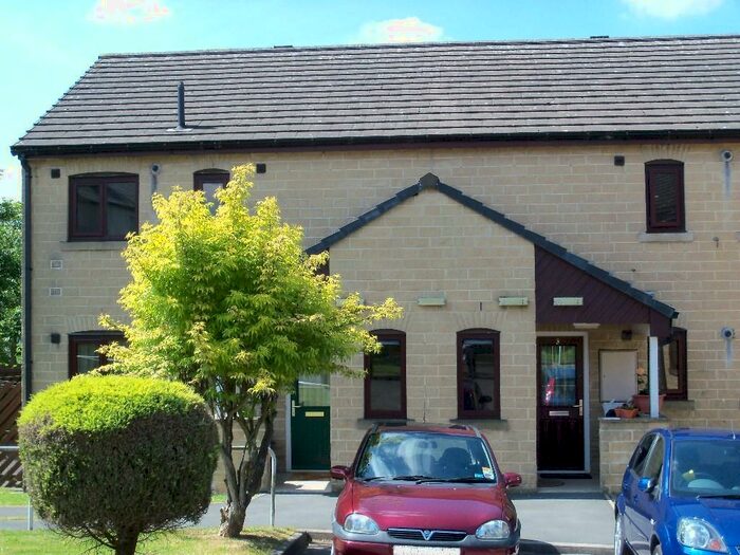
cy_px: 278
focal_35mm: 52
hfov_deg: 36.8
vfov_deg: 28.0
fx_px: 1112
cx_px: 370
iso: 80
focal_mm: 9.3
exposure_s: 1/400
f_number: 3.3
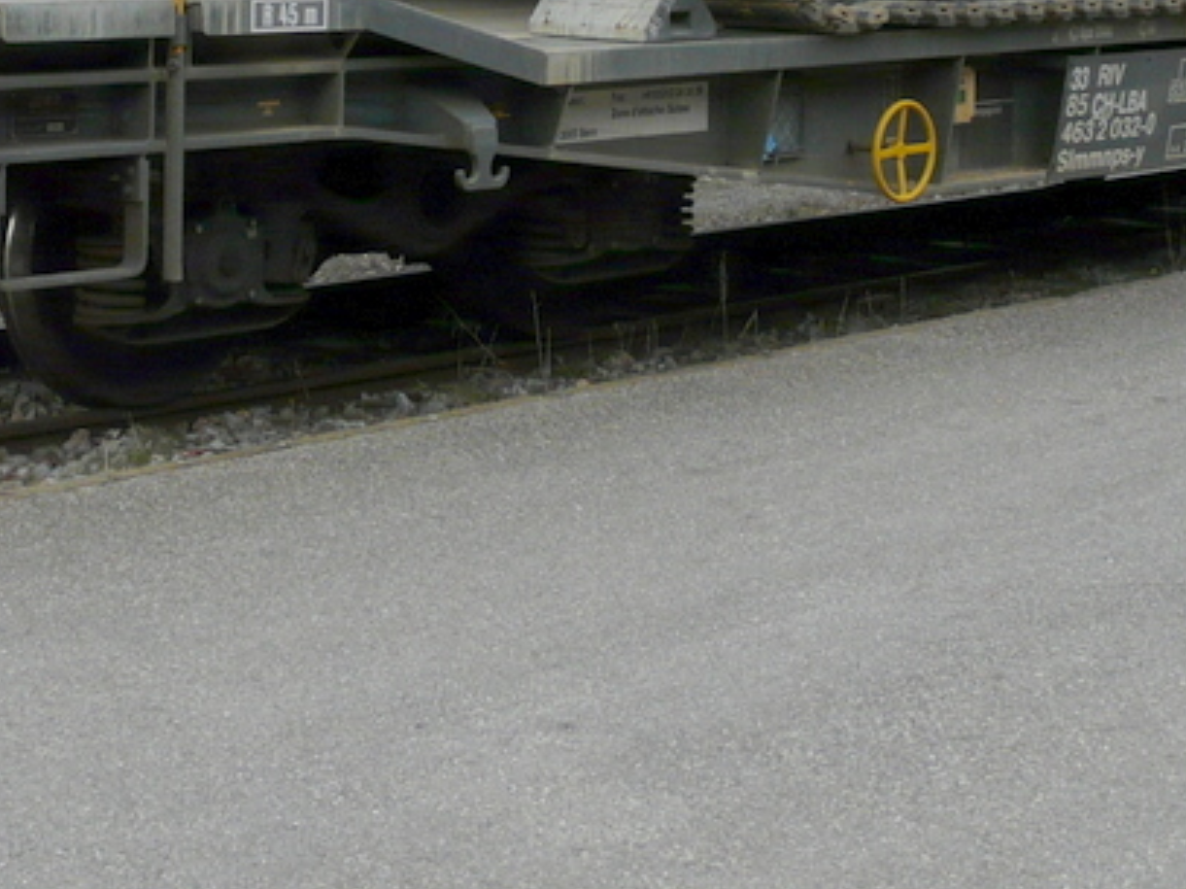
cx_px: 530
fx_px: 2946
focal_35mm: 86
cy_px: -192
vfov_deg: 16.4
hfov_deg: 22.8
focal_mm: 5.7
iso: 100
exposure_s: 1/100
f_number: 3.2
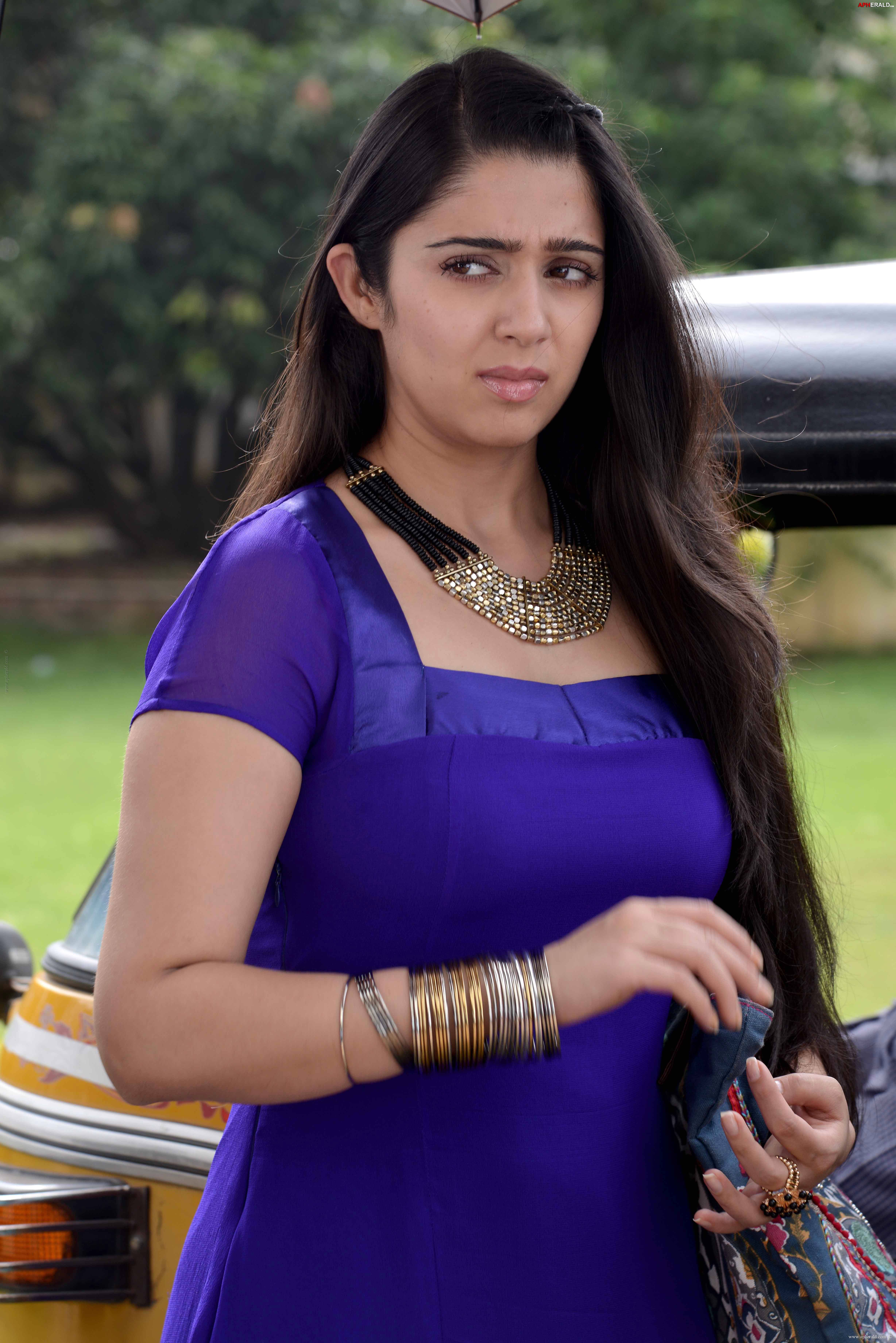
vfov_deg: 17.1
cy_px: 672
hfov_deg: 11.4
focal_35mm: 120
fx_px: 4476
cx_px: 448
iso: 200
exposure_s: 1/125
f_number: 7.1
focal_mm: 120
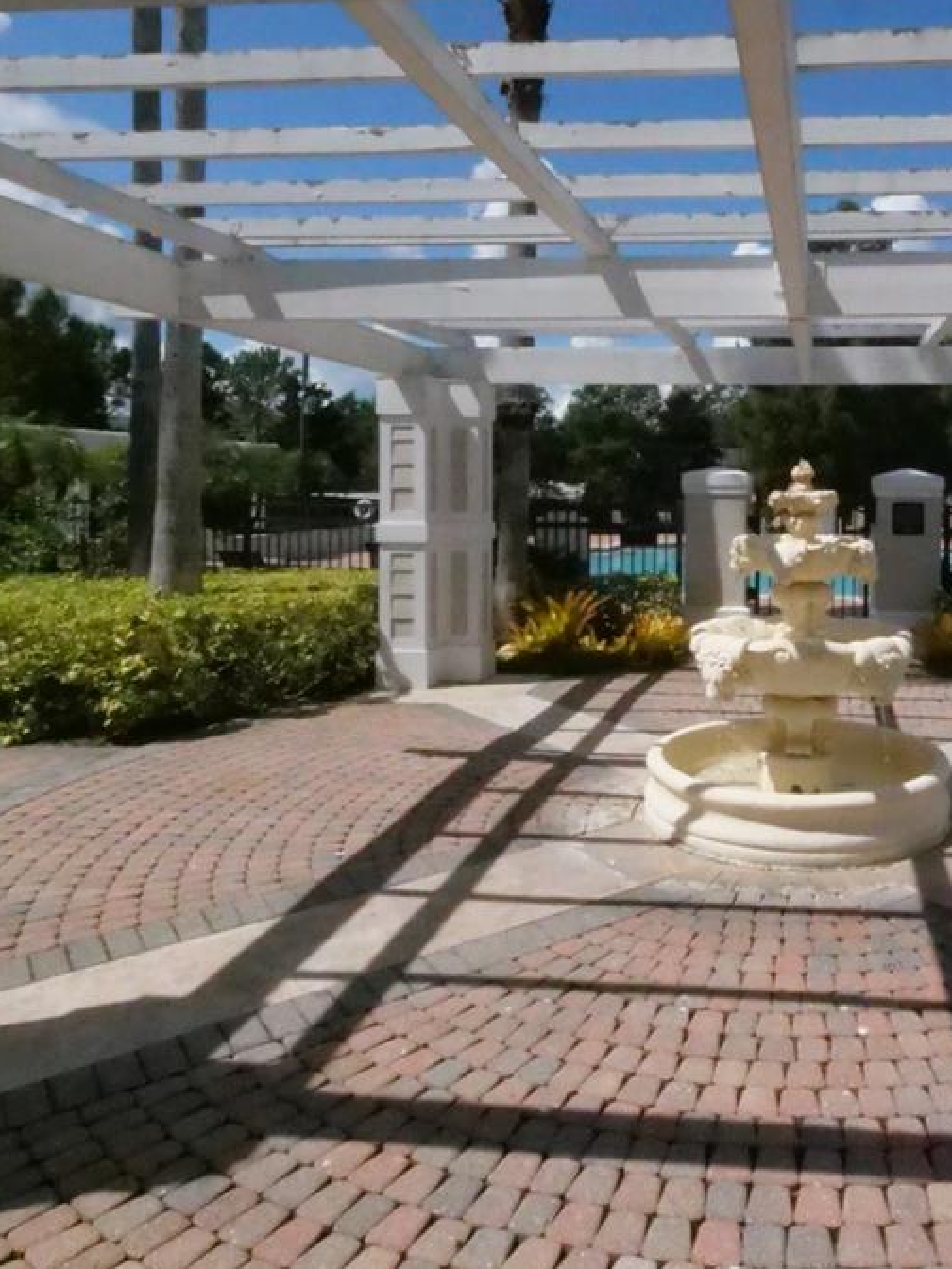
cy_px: 508
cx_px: 754
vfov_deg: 68.7
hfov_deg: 51.6
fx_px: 917
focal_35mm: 25
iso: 12800
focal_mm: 7
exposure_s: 1/6400
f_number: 22
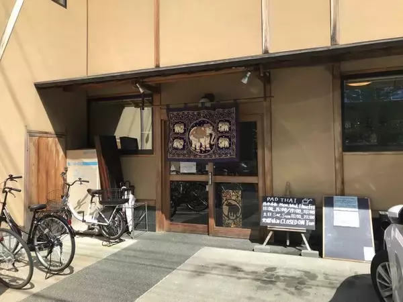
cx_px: 202
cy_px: 151
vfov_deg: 49.7
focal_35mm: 28
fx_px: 326
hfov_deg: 63.4
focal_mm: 3.99
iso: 20
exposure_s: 1/1330
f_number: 1.8
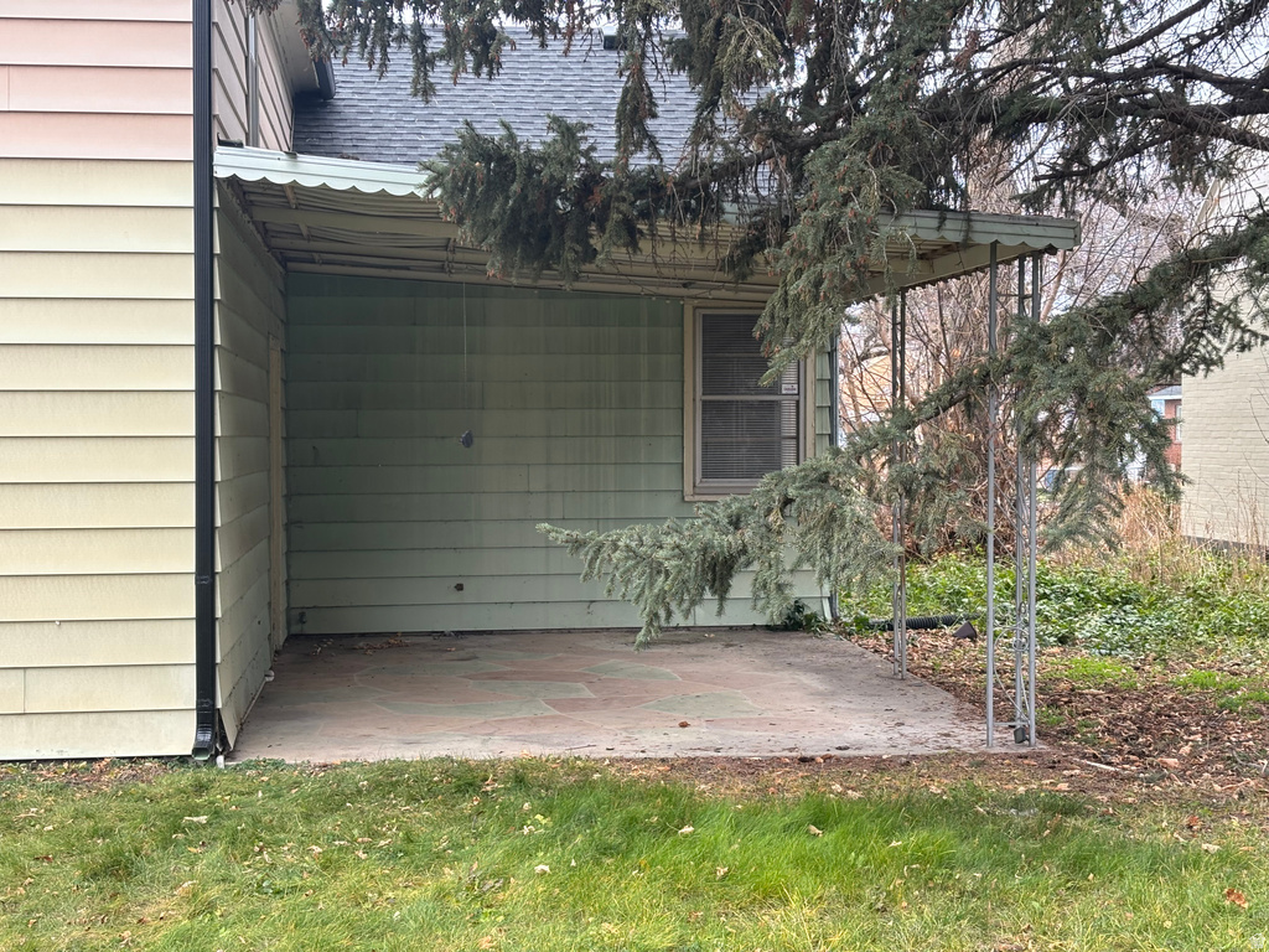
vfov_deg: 28.0
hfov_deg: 36.8
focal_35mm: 52
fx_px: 1906
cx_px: 634
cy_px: 476
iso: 40
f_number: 1.6
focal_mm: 5.96
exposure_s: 1/172
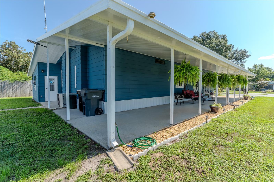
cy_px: 91
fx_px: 129
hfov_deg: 93.3
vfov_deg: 70.4
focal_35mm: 17
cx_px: 137
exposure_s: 1/40
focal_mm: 17
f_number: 8
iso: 100
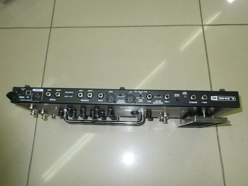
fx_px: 215
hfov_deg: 60.0
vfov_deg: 46.8
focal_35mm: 30
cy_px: 93
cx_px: 124
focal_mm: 5.3
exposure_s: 1/25
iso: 200
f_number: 3.4
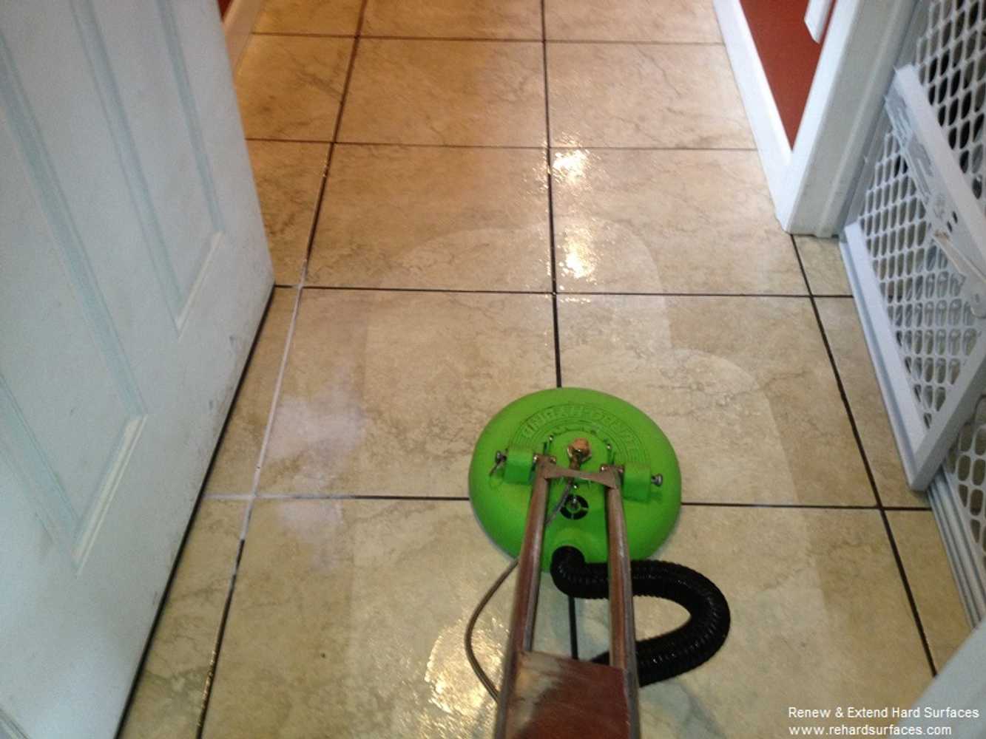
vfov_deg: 40.7
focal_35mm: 35
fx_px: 997
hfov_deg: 52.6
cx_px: 493
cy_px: 370
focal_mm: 4.28
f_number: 2.4
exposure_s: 1/20
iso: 125
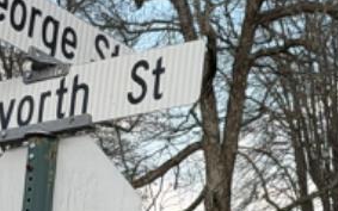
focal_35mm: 270
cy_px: 268
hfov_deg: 7.7
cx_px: 474
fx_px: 2488
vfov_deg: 4.8
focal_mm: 6.76
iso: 64
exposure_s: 1/2976
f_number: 1.78
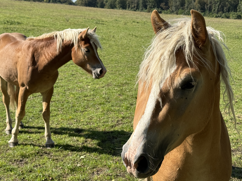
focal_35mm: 54
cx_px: 123
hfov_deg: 35.5
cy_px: 83
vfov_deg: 27.0
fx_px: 378
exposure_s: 1/2762
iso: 64
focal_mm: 6.76
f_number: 1.78
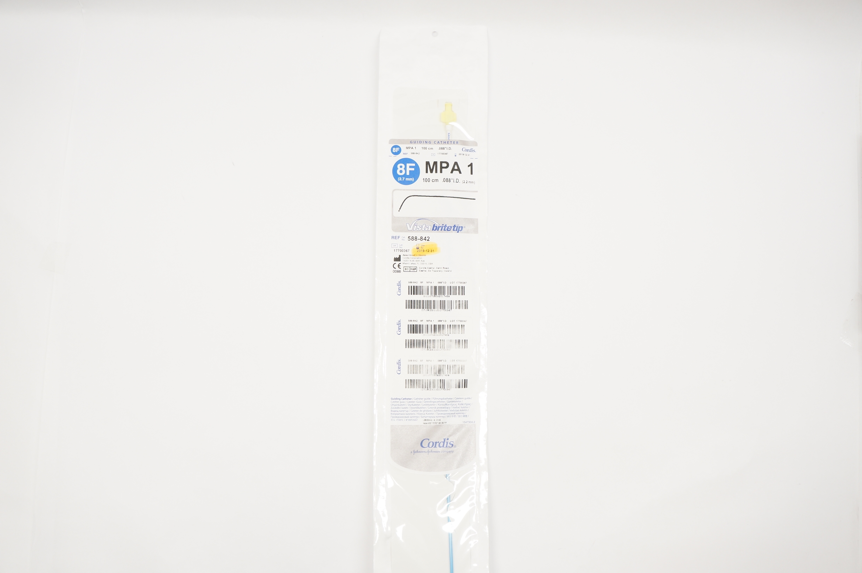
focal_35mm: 27
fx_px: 646
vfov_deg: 47.8
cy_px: 286
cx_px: 431
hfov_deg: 67.4
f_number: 4.5
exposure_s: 1/100
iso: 400
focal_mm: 18
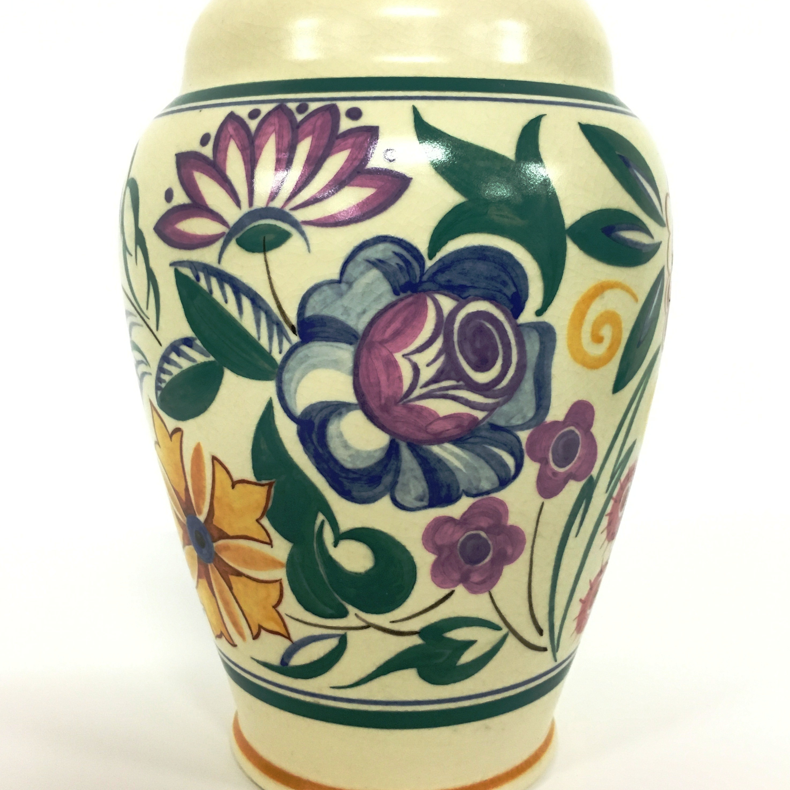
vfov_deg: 47.2
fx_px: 904
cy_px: 358
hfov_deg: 47.2
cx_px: 396
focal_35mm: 35
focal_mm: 4.15
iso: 160
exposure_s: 1/33
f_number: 2.2
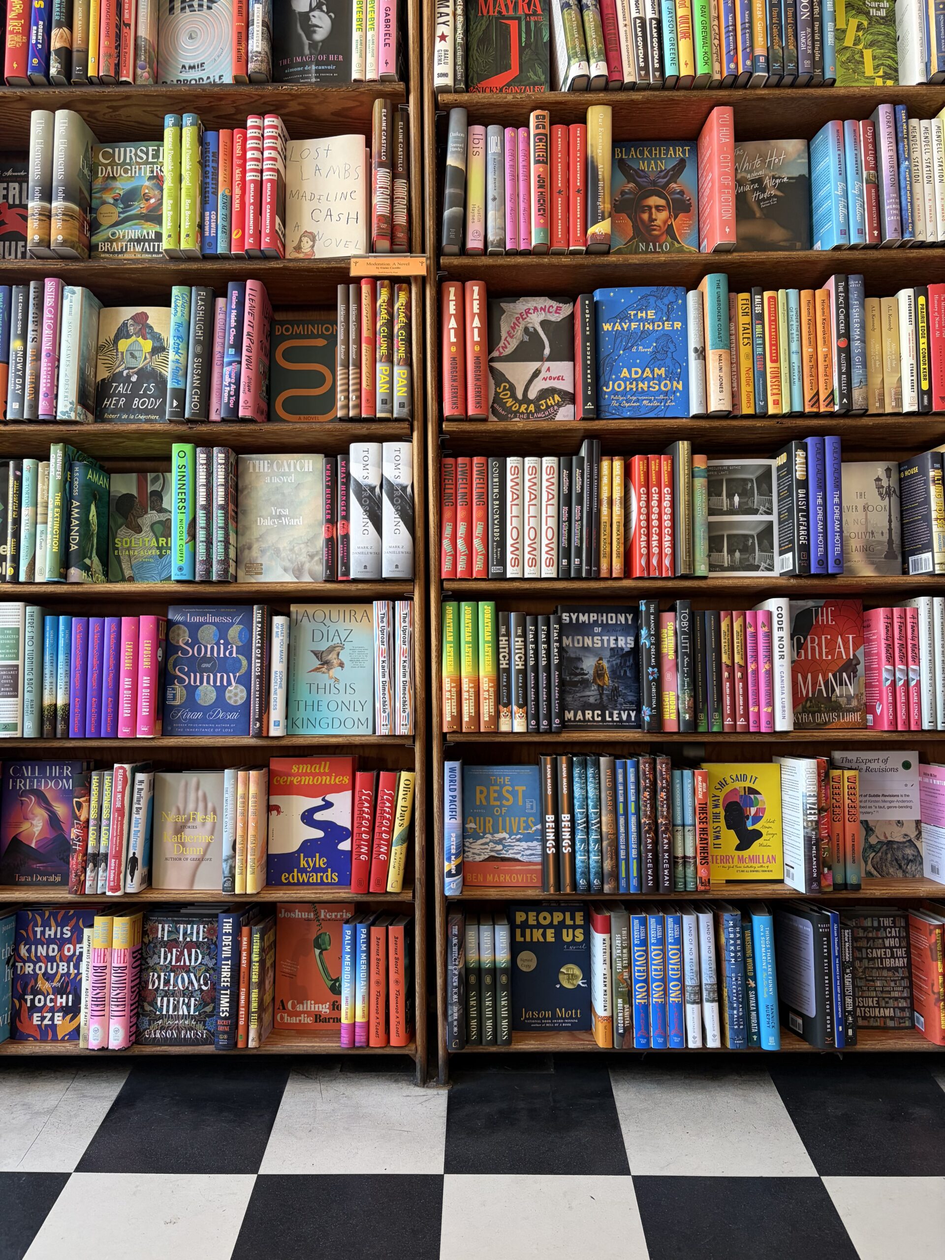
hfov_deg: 53.1
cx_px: 472
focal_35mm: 26
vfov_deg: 67.3
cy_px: 630
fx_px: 946
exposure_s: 1/82
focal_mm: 5.96
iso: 125
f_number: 1.6
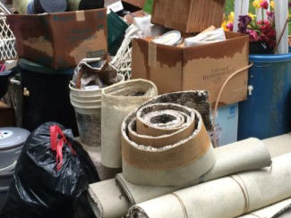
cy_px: 66
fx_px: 580
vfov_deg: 21.2
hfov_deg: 28.1
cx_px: 117
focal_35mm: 69
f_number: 2.2
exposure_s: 1/30
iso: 40
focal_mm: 4.15
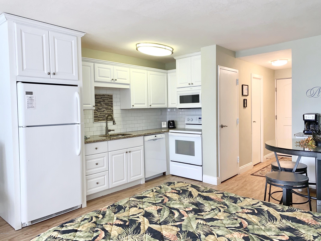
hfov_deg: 67.3
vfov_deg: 53.1
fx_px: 241
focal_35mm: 26
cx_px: 160
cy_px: 120
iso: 25
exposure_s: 1/30
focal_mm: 4.25
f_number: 1.8
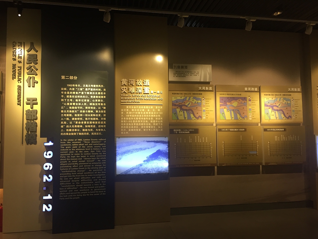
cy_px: 120
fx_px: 266
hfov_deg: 61.7
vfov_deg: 48.2
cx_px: 159
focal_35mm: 29
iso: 64
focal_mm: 4.15
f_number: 2.2
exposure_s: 1/33
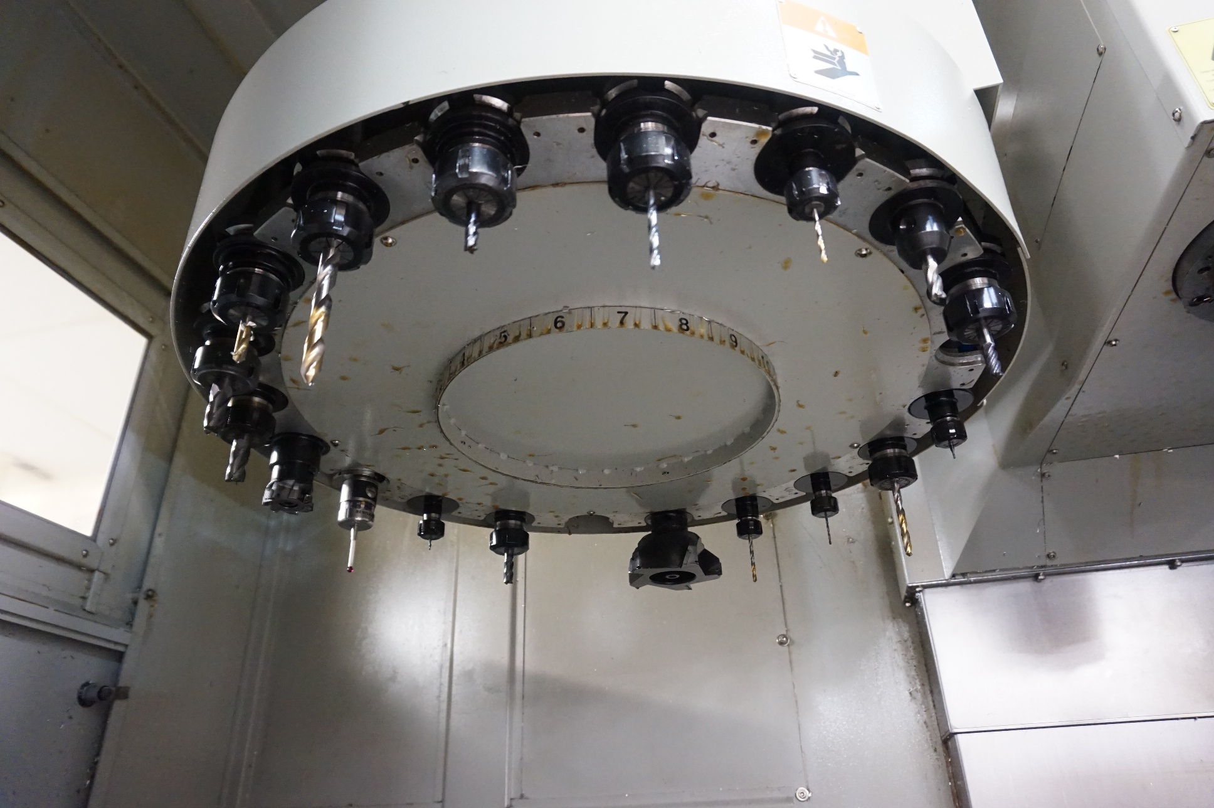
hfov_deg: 73.8
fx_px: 809
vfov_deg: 53.1
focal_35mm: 24
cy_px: 404
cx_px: 607
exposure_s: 1/40
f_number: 3.5
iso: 3200
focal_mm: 16
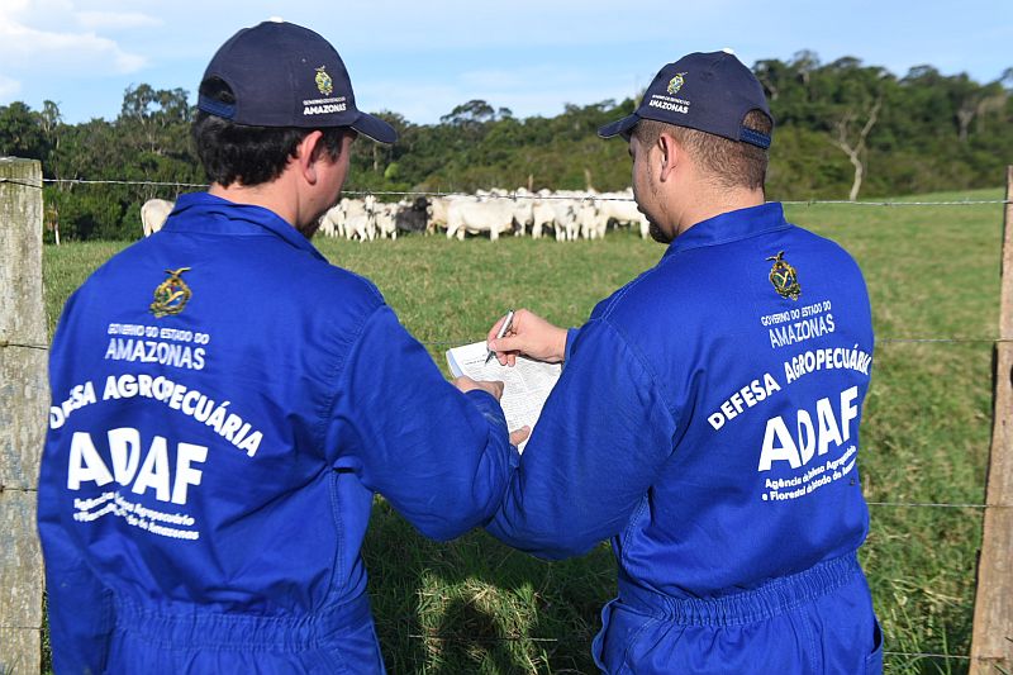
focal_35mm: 44
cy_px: 338
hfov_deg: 44.5
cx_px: 506
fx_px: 1238
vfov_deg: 30.5
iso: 100
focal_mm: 44
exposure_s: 1/250
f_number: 5.6
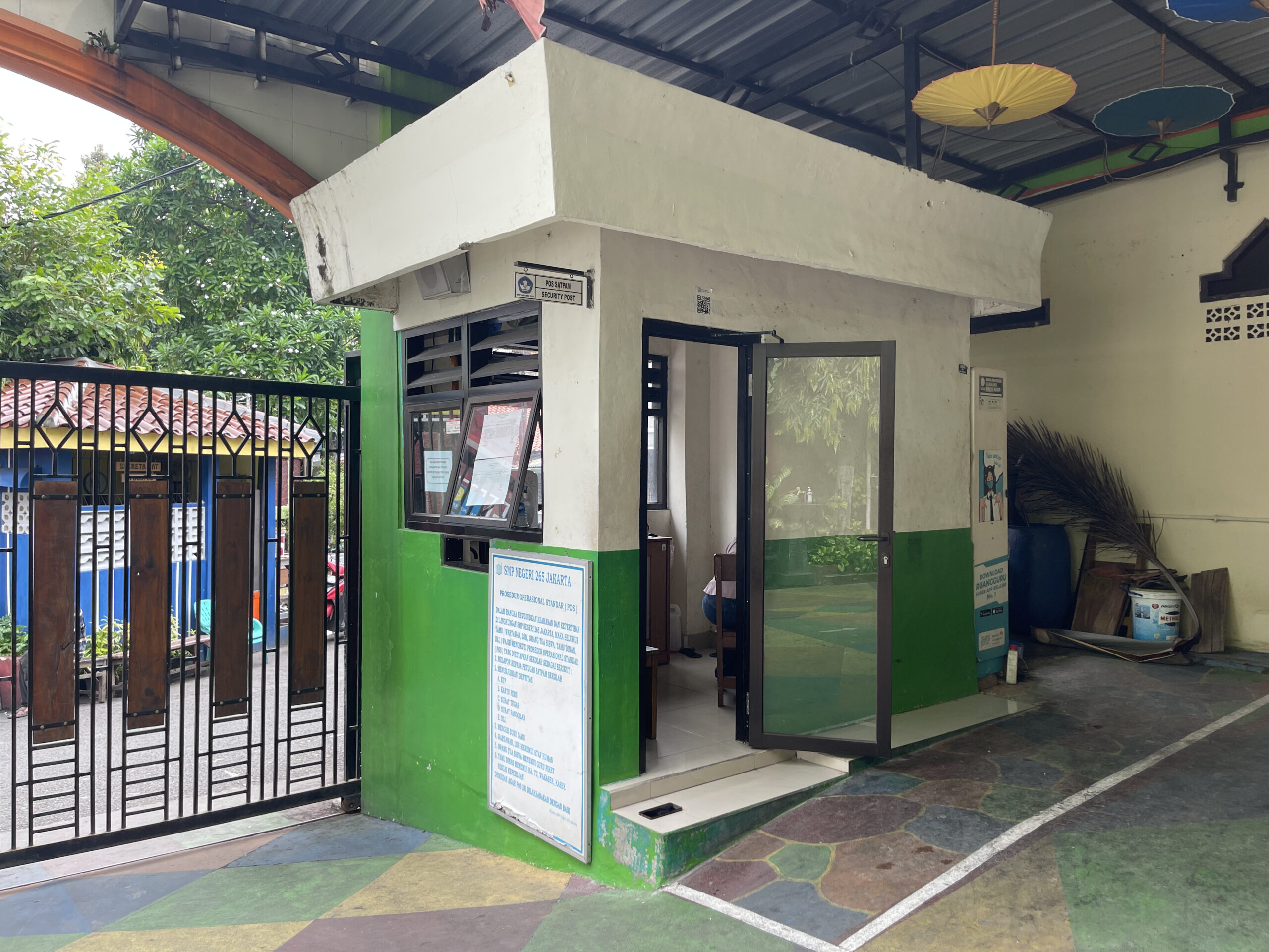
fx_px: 916
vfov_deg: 54.9
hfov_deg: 69.4
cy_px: 476
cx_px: 634
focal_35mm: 25
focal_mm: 5.1
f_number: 1.6
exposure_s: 1/156
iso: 32
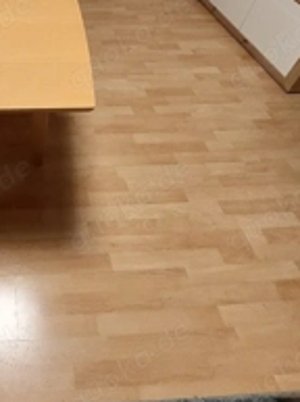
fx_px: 313
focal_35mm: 27
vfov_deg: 58.8
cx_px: 15
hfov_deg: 45.0
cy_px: 65
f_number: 2.2
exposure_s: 1/50
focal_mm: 1.74
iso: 320
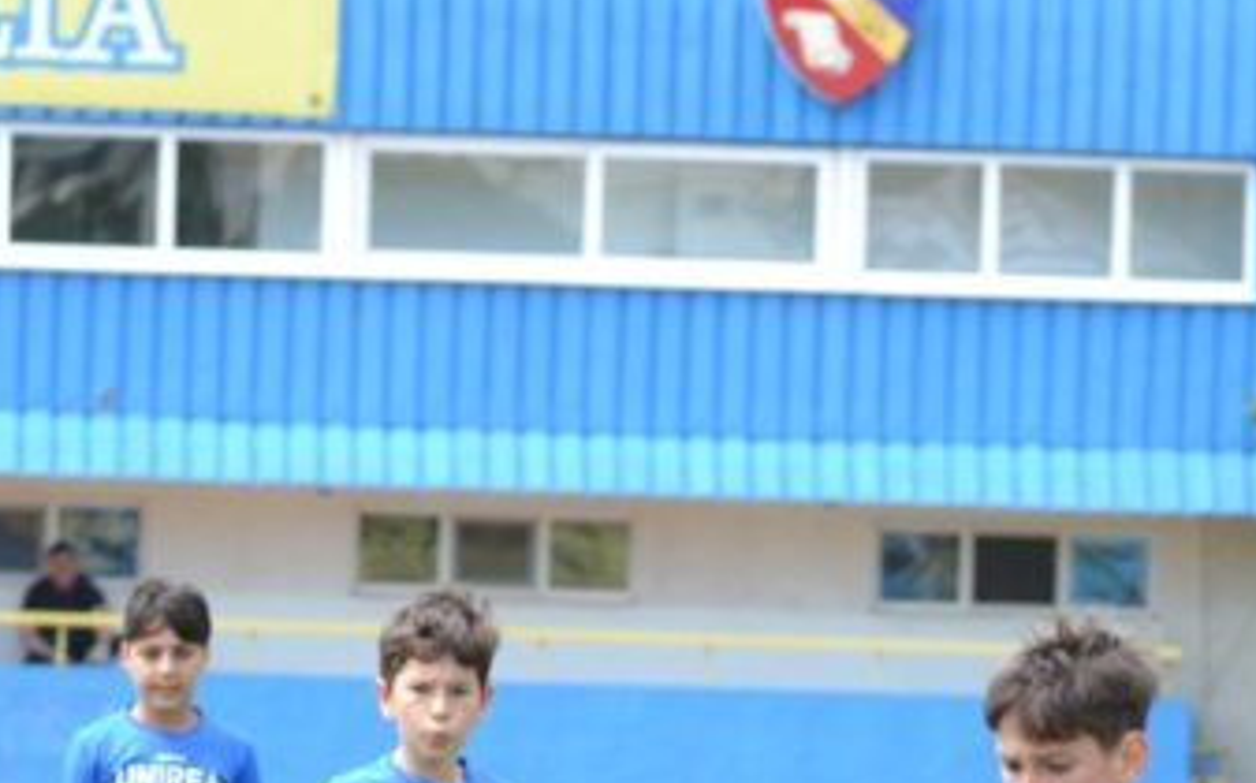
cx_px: 883
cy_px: 1184
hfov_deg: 5.6
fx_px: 12723
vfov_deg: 3.5
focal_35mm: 372
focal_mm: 80
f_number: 5.6
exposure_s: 1/500
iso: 320
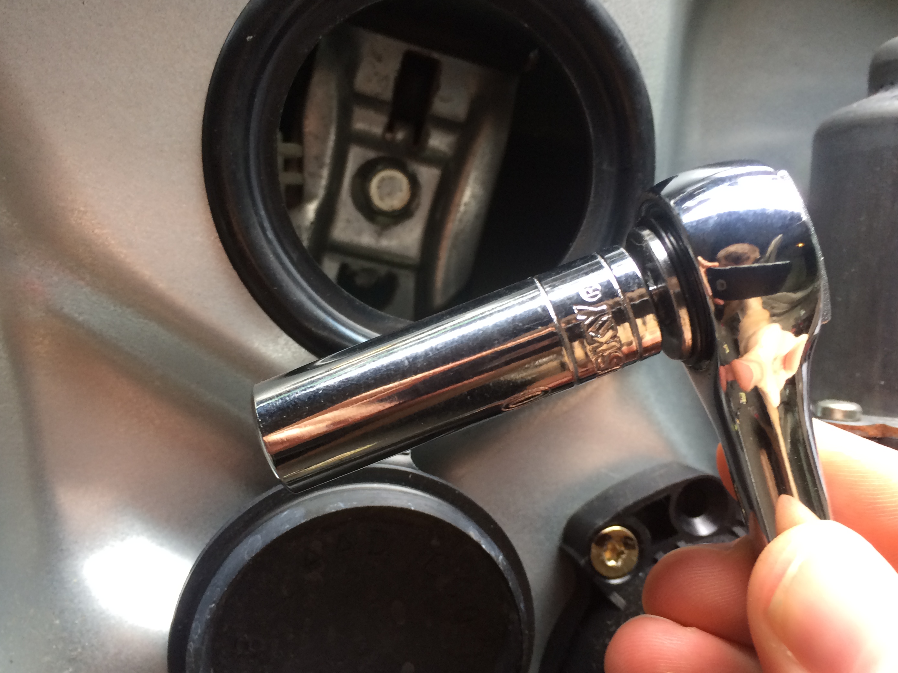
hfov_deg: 53.9
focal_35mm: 34
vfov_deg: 41.7
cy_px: 371
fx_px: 882
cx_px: 434
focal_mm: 4.15
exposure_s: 1/33
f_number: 2.2
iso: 50
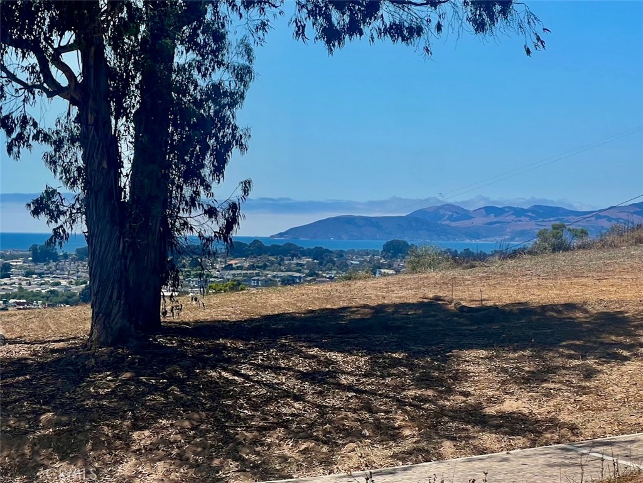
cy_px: 242
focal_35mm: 77
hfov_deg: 25.3
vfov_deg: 19.1
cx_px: 322
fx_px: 1430
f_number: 2.8
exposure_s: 1/803
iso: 32
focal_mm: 9
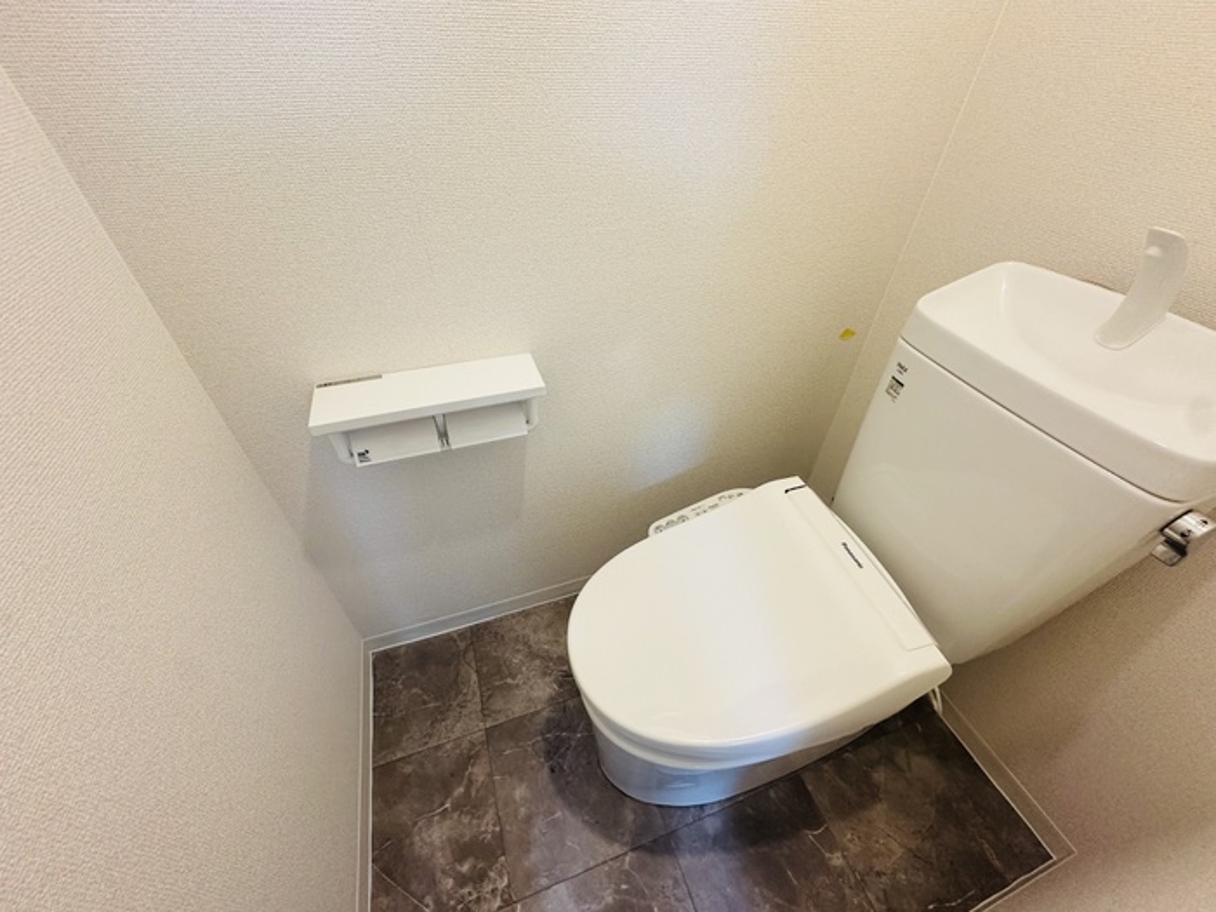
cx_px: 608
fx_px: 492
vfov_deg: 85.7
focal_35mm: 14
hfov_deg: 102.1
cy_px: 456
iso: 200
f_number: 2.2
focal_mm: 2.22
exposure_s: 1/60
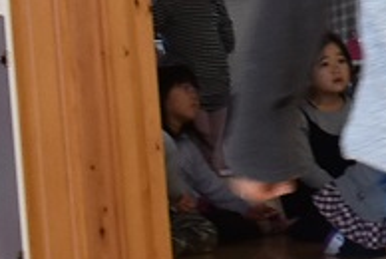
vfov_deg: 5.2
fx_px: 2855
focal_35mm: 266
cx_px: 758
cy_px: -92
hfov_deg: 7.4
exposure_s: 1/60
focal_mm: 23
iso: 560
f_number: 4
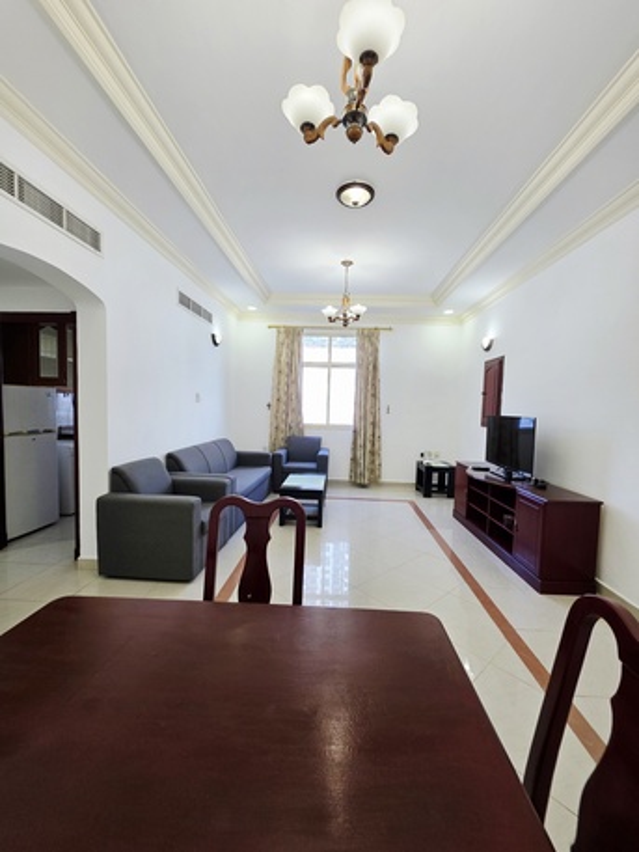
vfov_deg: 106.2
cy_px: 426
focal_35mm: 13
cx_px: 320
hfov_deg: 89.9
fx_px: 320
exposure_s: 1/101
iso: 80
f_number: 1.9
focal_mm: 2.2
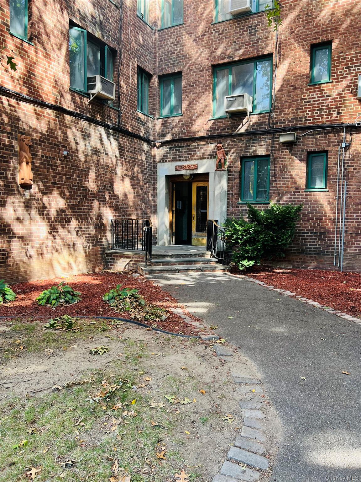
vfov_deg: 67.3
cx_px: 180
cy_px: 241
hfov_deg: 53.1
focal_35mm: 26
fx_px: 362
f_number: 1.5
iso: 64
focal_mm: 5.7
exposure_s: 1/164
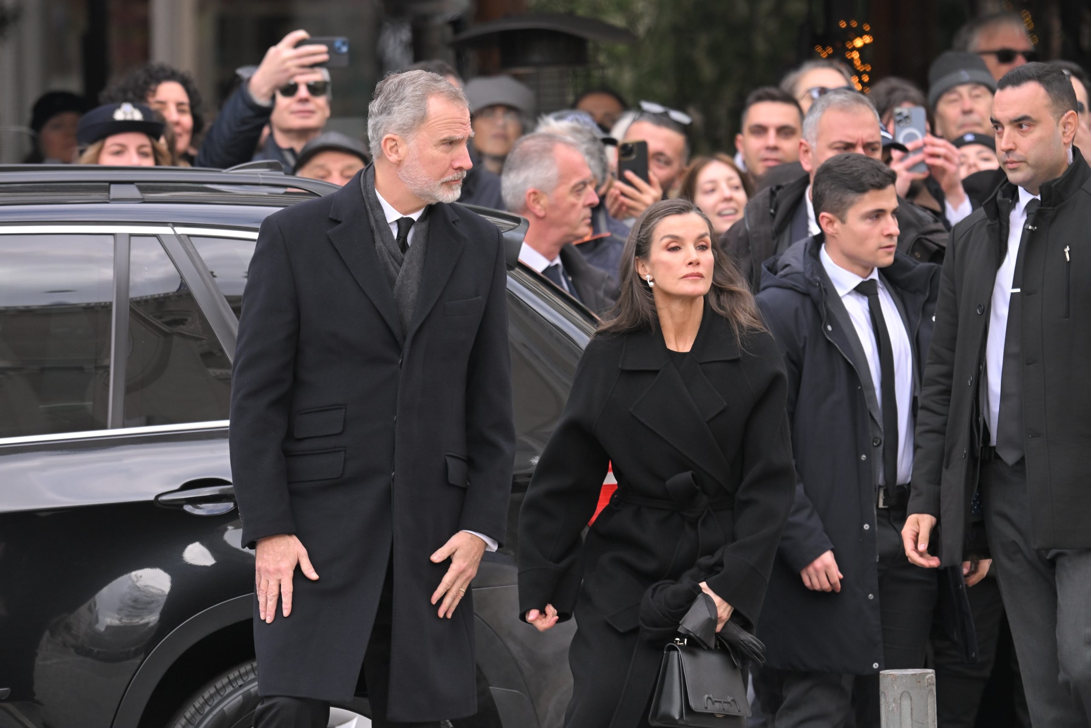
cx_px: 546
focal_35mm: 510
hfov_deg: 4.0
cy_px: 364
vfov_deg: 2.7
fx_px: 15456
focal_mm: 510
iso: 1250
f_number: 7.1
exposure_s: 1/640
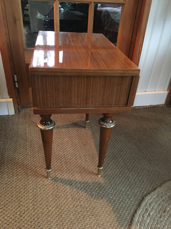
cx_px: 86
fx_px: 191
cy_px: 114
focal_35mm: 29
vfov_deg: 61.7
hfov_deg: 48.2
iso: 400
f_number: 2.2
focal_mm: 4.15
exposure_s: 1/17
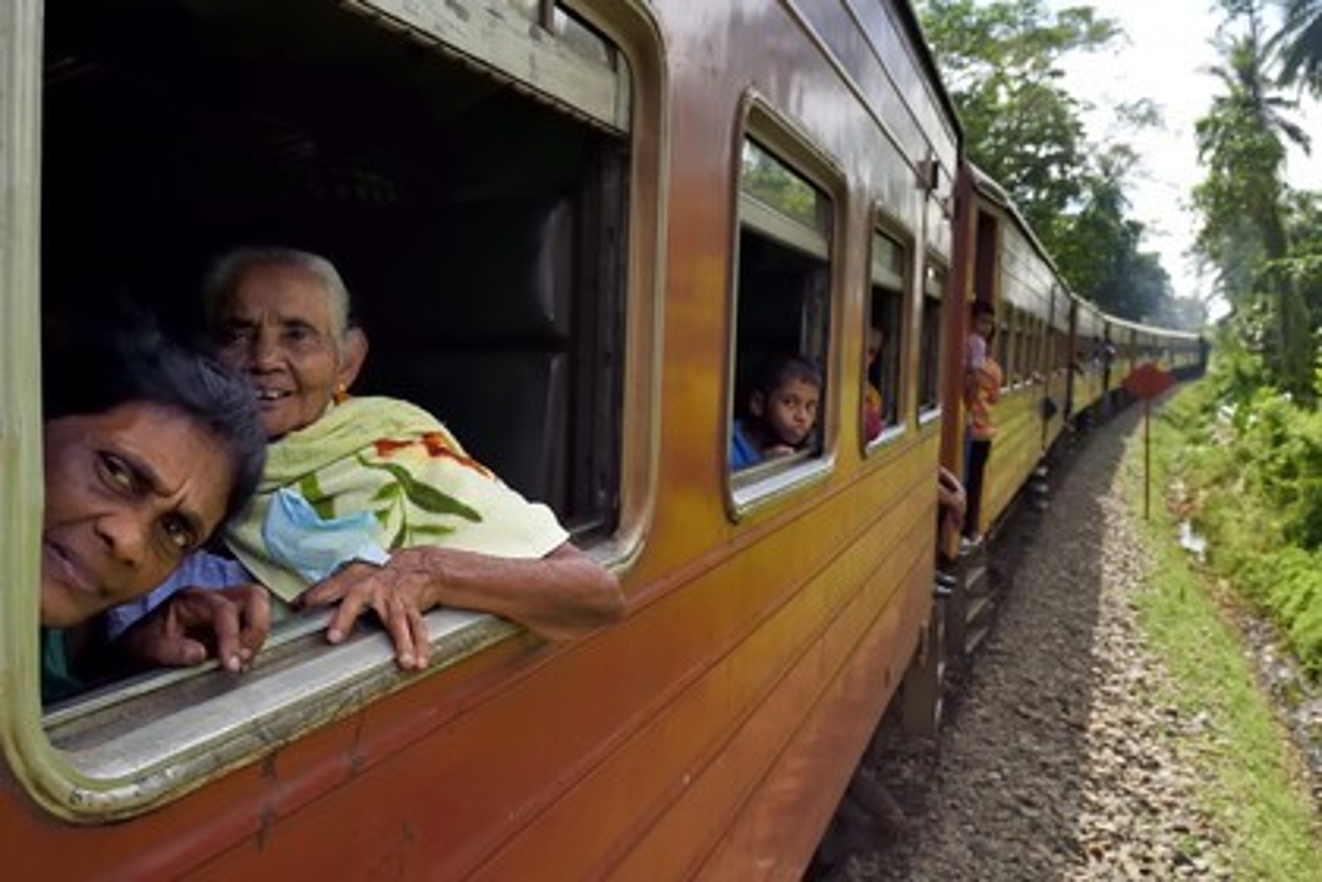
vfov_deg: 53.1
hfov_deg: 73.7
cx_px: 661
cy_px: 441
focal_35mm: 24
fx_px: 881
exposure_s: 1/800
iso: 800
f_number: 8
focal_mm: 24
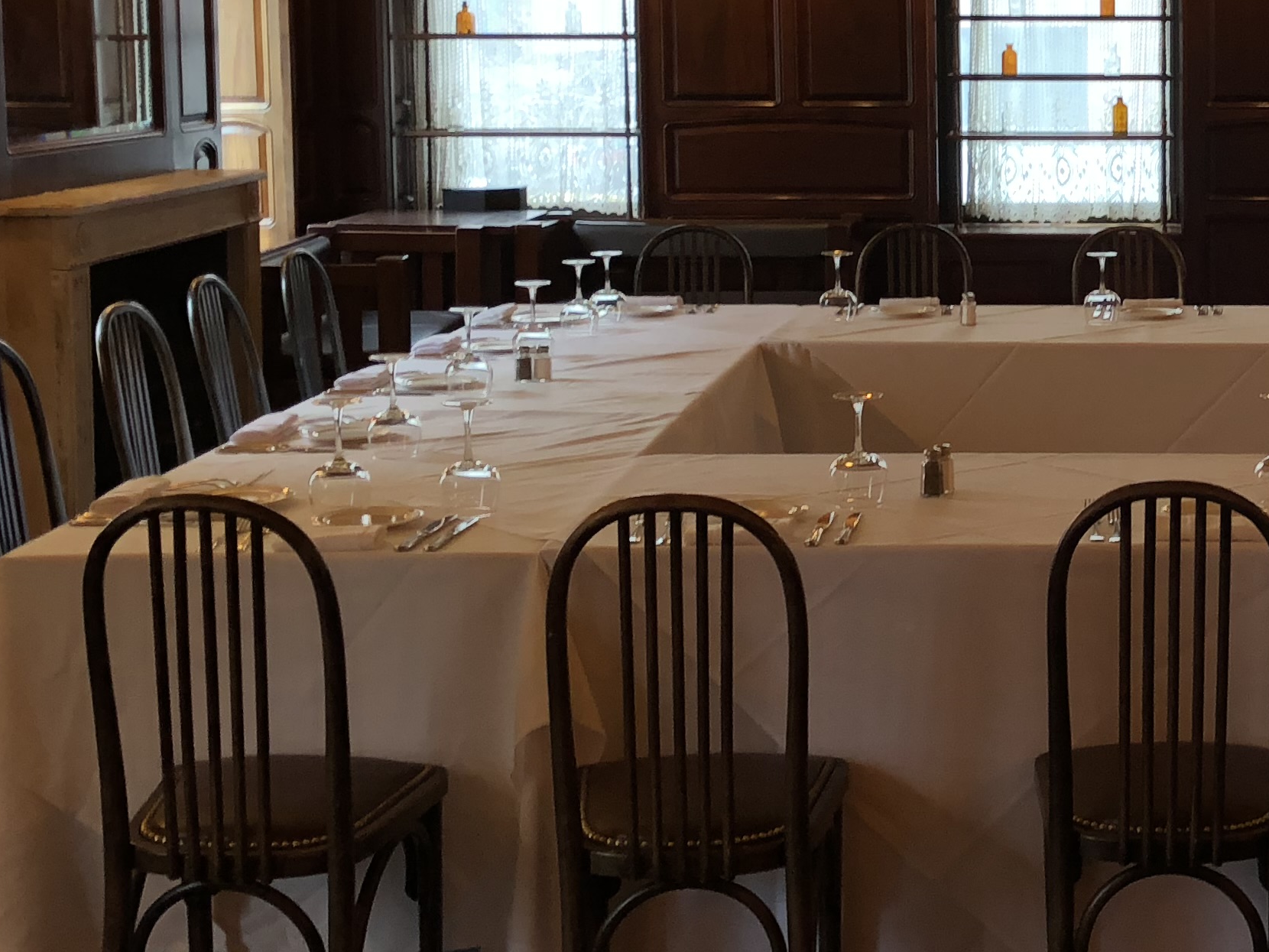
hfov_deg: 27.6
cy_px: 274
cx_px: 1131
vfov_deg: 21.5
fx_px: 2493
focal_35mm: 68
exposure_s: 1/40
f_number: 1.8
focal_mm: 3.99
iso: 320
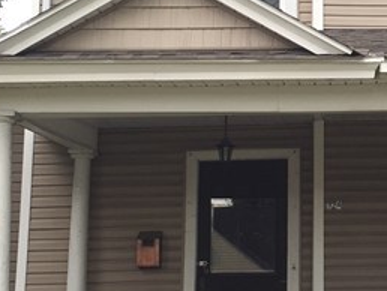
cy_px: 64
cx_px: 392
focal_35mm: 115
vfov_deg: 12.9
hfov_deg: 16.7
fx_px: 1287
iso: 32
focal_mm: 4.15
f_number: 2.2
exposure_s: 1/120
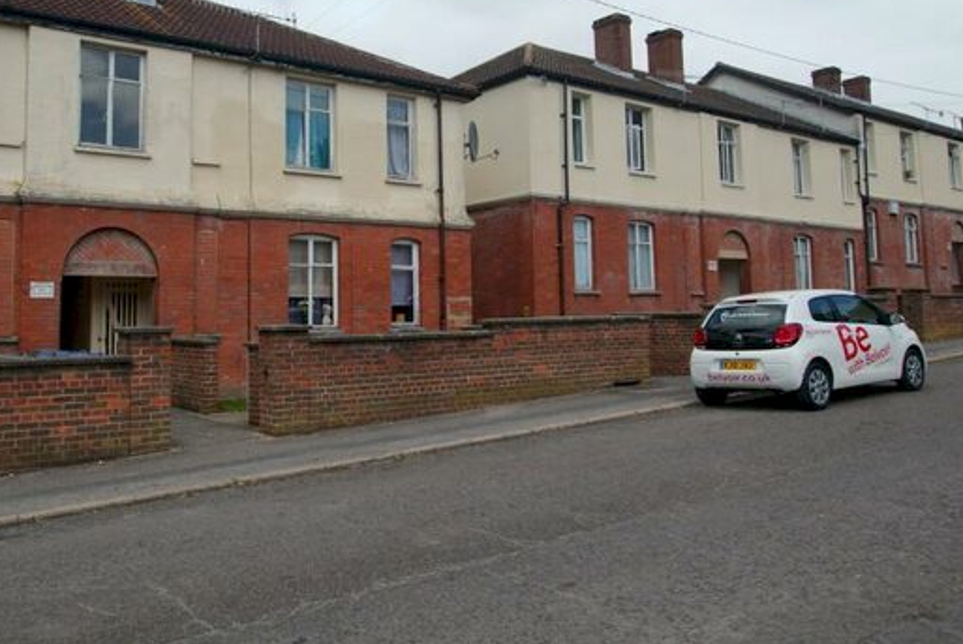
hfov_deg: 60.3
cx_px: 390
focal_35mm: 31
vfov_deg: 42.6
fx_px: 821
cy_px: 263
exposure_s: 1/640
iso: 100
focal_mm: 15
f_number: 5
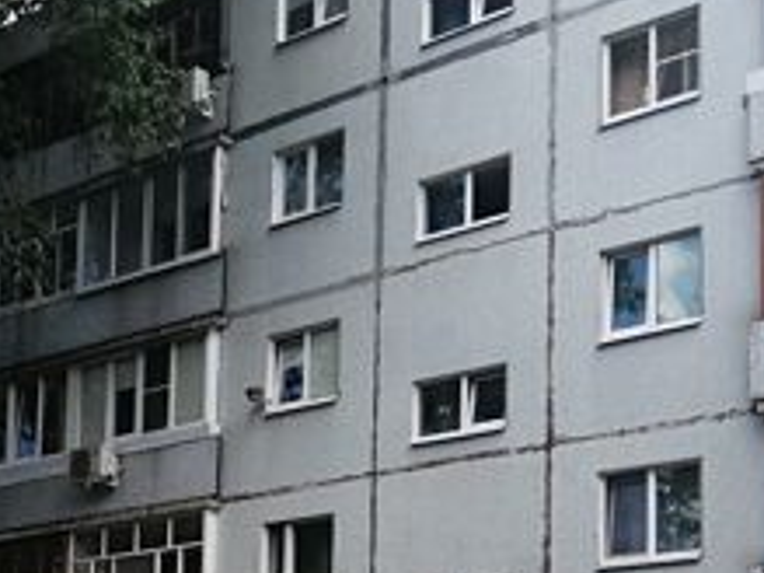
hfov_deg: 25.2
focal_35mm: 76
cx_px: 133
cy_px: 622
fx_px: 1676
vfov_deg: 18.7
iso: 50
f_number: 1.8
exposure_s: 1/523
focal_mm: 3.6
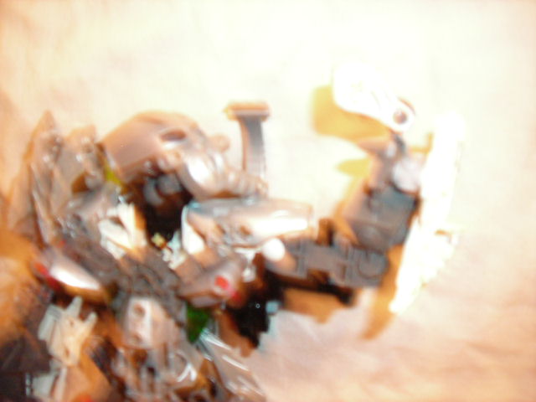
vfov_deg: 37.7
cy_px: 201
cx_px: 268
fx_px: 588
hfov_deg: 49.0
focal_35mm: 38
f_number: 3.2
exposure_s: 1
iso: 200
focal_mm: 6.3
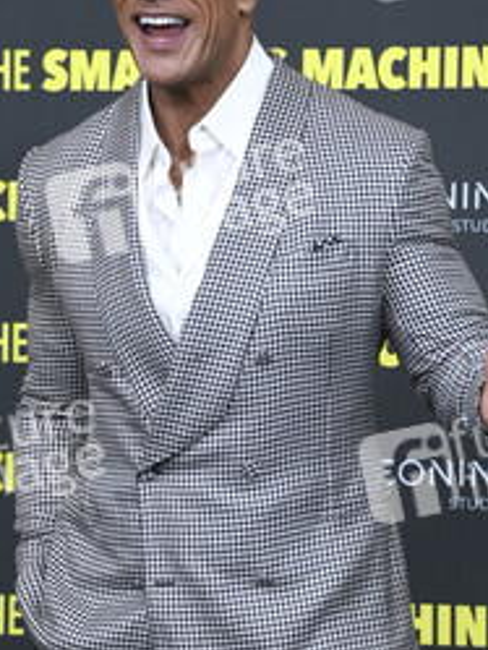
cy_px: 332
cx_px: 256
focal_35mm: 188
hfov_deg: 7.9
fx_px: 3531
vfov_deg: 10.5
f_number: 5.6
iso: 1000
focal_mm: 122
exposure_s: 1/250
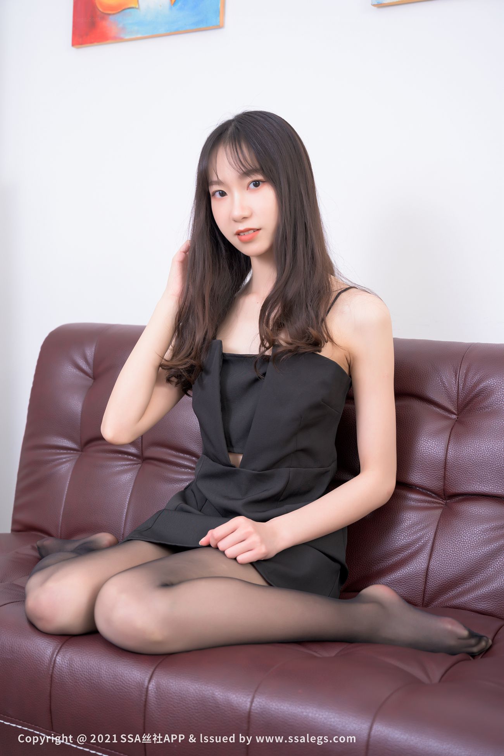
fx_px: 1029
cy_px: 378
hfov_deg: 27.5
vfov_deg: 40.3
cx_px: 252
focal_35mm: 49
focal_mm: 49
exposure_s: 1/160
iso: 250
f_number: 4
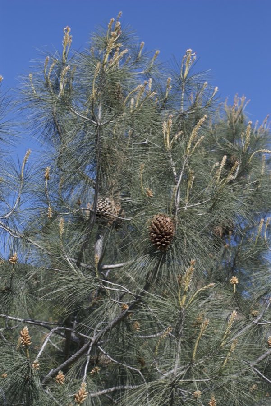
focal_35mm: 90
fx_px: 1015
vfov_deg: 22.6
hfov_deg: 15.2
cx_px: 136
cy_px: 203
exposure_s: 1/1000
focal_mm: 60
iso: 200
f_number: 5
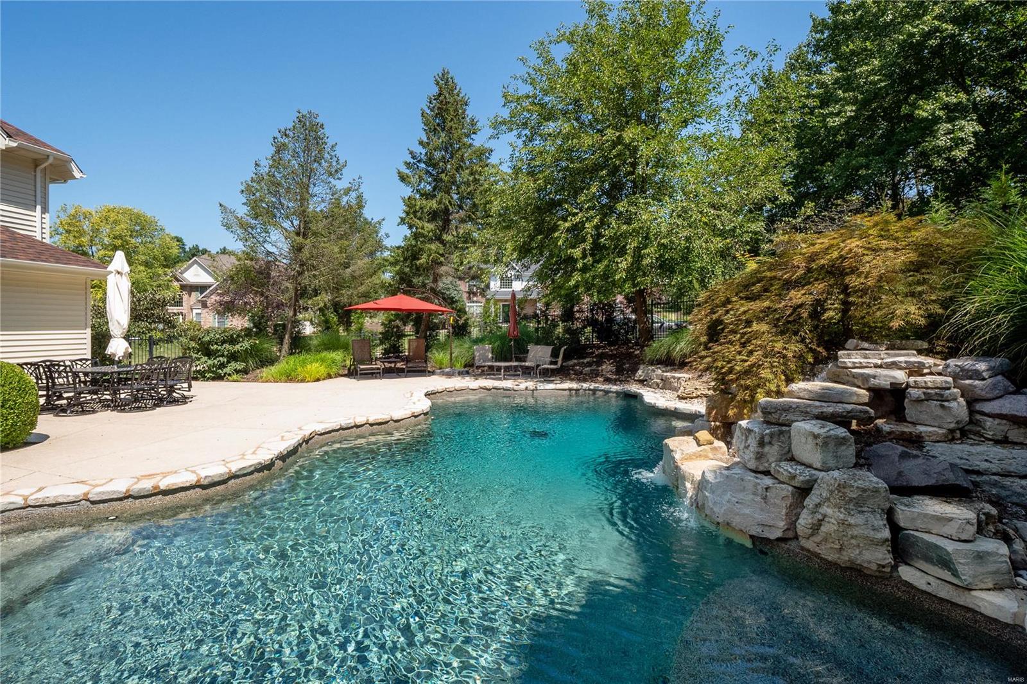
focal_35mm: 16
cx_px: 514
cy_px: 342
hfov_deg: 96.7
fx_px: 456
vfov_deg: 73.7
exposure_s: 1/400
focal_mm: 8
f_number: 9
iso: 400
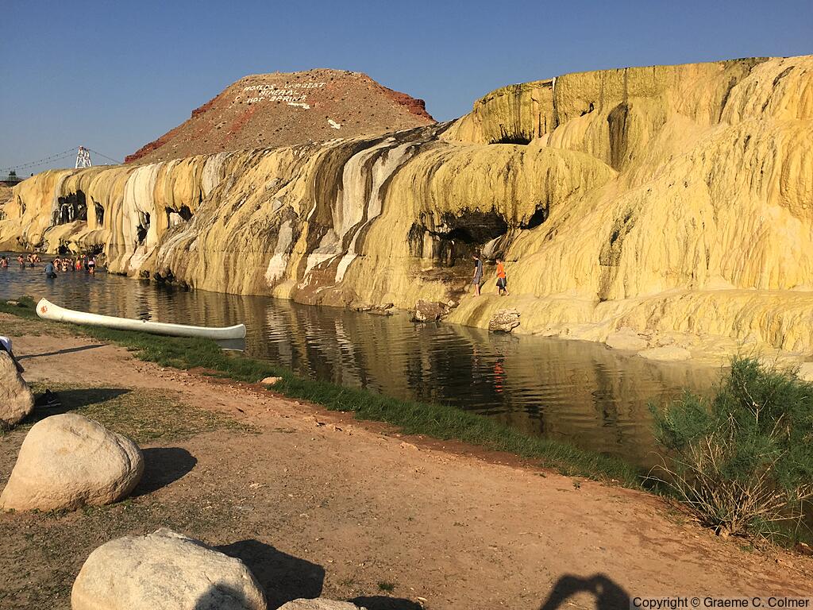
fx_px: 681
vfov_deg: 48.2
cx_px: 406
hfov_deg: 61.7
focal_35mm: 29
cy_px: 305
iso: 32
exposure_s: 1/2639
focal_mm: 4.15
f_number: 2.2
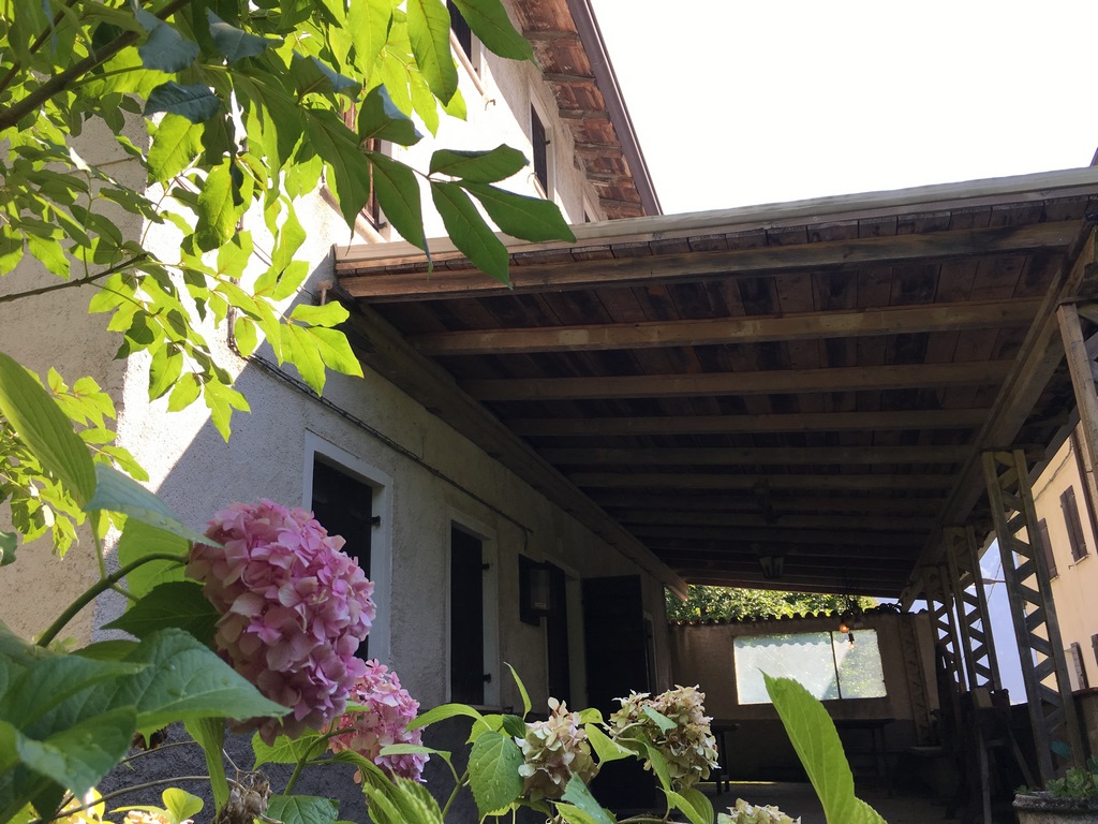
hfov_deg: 61.7
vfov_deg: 48.2
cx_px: 549
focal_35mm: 29
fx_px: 920
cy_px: 412
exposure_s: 1/348
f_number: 2.2
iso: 25
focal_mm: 4.15
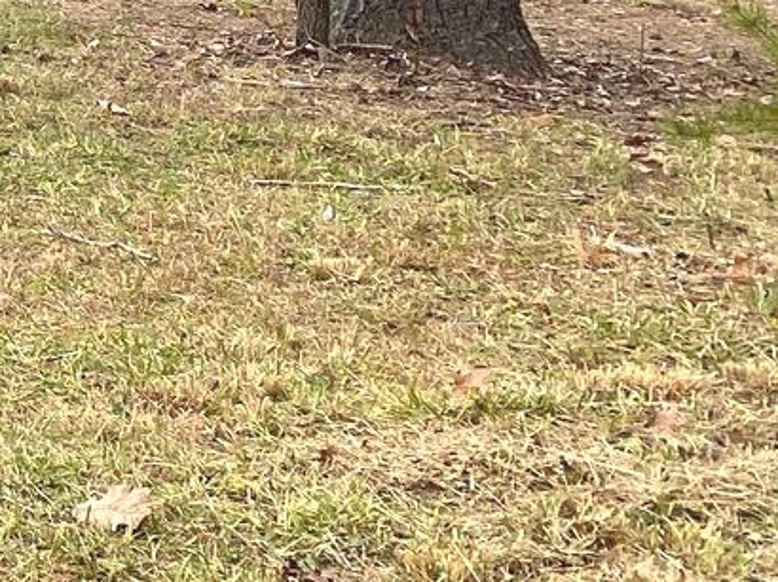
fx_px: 2920
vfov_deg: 10.8
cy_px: -379
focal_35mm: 130
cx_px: -996
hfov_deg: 12.4
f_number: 1.8
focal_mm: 4.25
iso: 40
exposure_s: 1/122
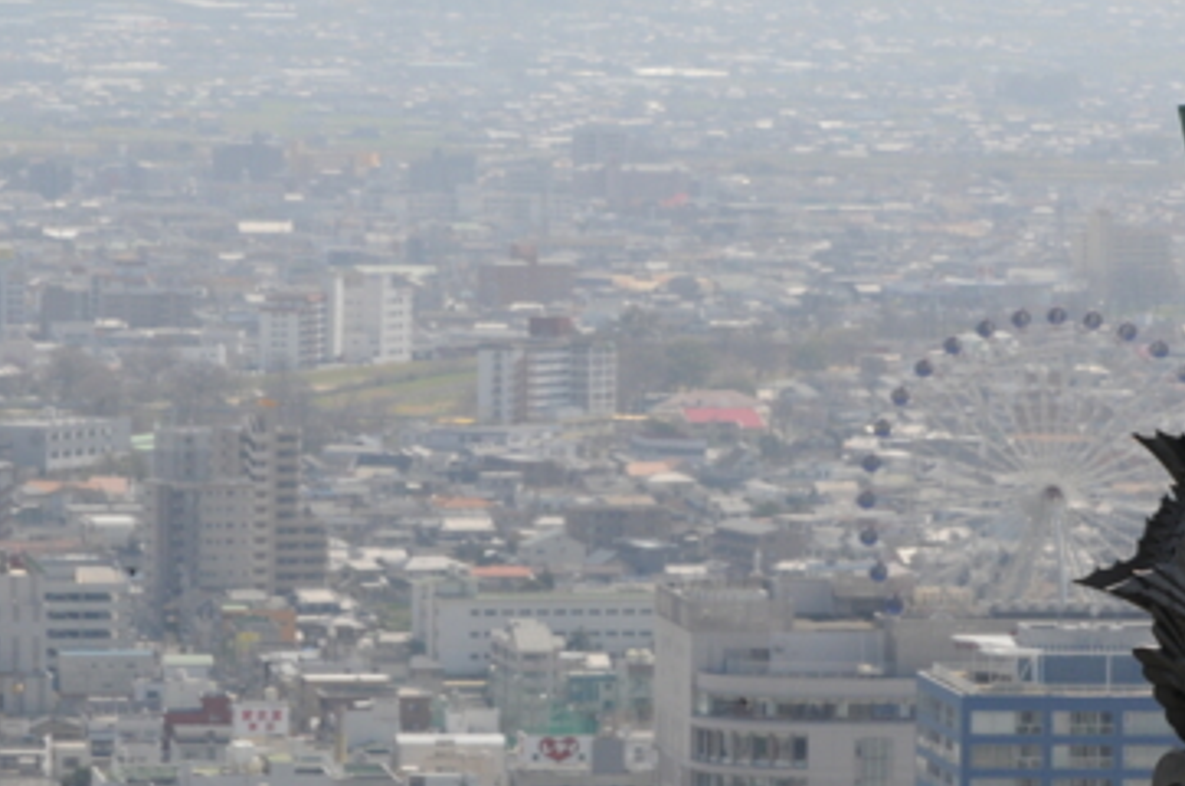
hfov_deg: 7.3
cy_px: 251
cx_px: 524
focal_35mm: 282
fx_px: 9270
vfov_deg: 4.9
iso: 500
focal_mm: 85
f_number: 13
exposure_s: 1/640
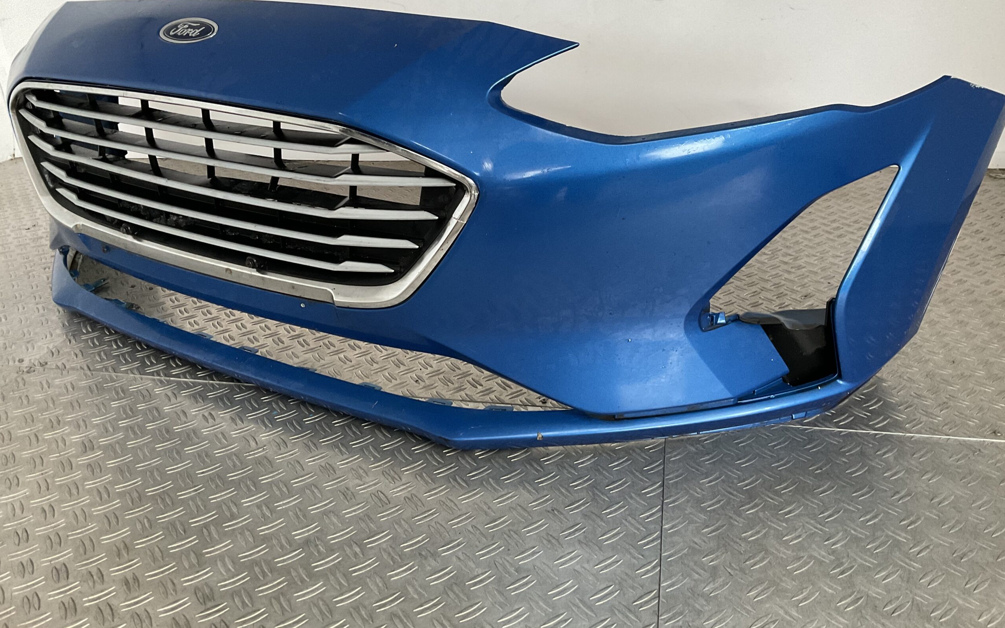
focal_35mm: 31
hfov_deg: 61.2
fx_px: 849
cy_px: 264
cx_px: 504
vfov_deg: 40.5
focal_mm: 3
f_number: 1.8
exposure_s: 1/60
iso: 160
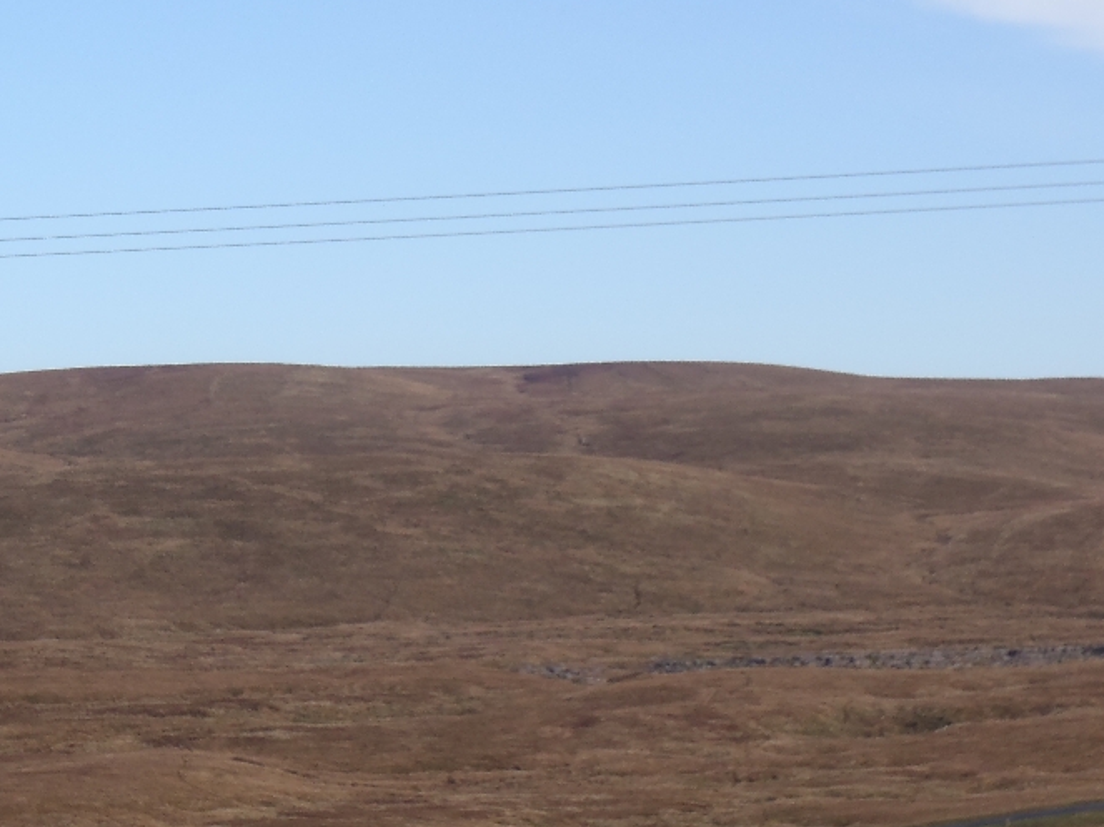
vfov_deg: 9.0
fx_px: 5261
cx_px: 556
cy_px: 454
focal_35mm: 165
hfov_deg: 12.0
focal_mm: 18.2
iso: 80
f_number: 5.1
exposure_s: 1/250
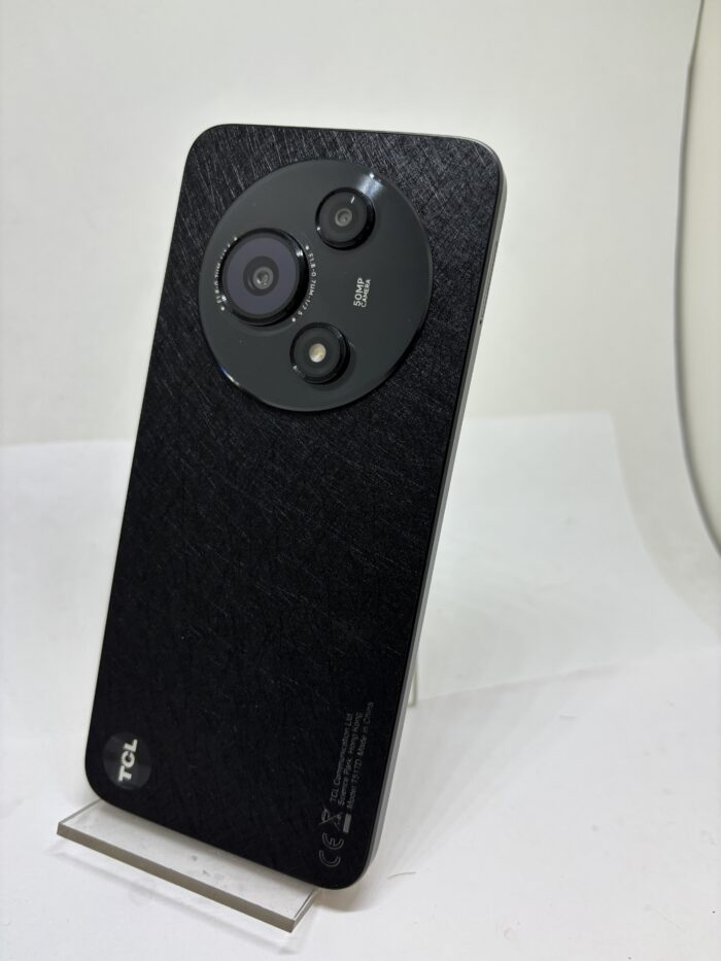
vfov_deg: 67.3
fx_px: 722
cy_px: 480
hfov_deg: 53.1
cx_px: 360
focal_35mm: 26
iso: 50
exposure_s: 1/121
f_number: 1.6
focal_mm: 5.96
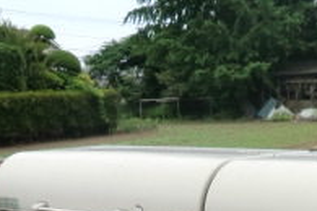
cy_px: 349
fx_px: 722
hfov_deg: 24.4
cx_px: 247
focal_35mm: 82
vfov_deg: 15.0
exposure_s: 1/400
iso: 80
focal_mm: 4.3
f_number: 3.2
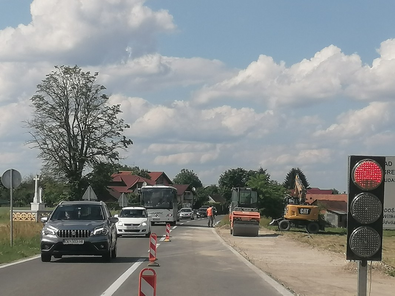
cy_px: 148
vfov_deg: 13.7
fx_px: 1232
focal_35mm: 108
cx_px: 198
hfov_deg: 18.2
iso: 50
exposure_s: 1/1862
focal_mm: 4.75
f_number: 1.8
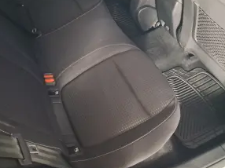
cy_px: 79
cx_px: 97
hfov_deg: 53.8
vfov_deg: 41.7
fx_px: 221
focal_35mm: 34
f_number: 1.8
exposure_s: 1/10
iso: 2500
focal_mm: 4
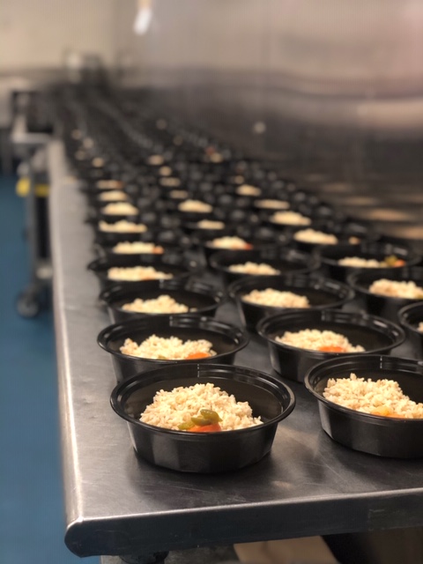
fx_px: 847
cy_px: 282
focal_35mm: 52
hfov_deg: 28.0
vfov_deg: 36.8
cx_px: 212
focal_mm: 6
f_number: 2.4
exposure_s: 1/24
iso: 125
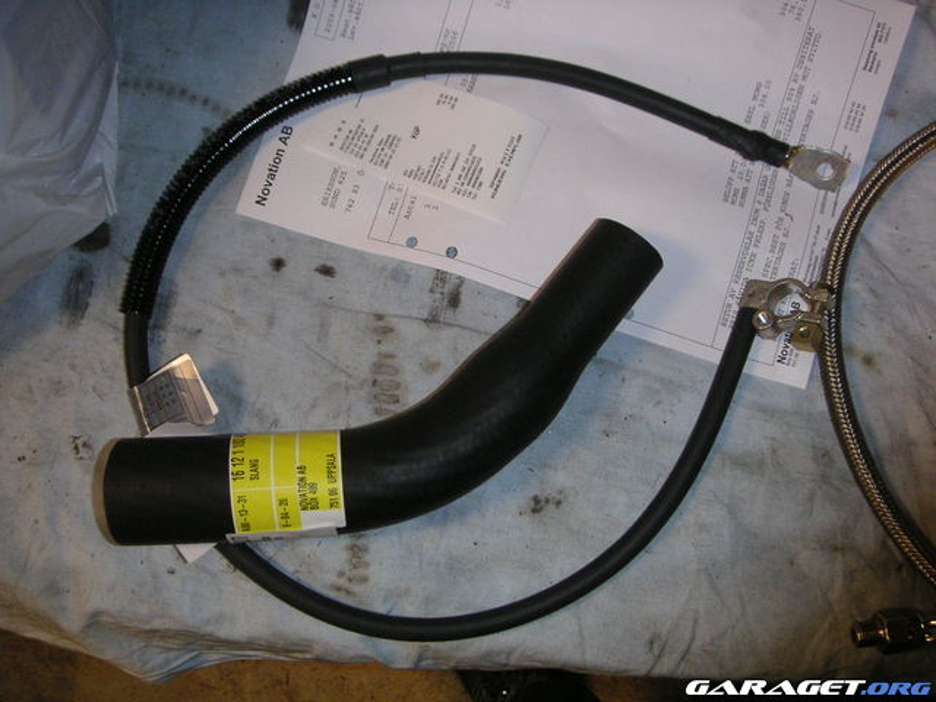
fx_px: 1028
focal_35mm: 38
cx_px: 468
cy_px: 351
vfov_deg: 37.7
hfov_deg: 49.0
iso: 160
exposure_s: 1/45
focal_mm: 6
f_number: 2.8
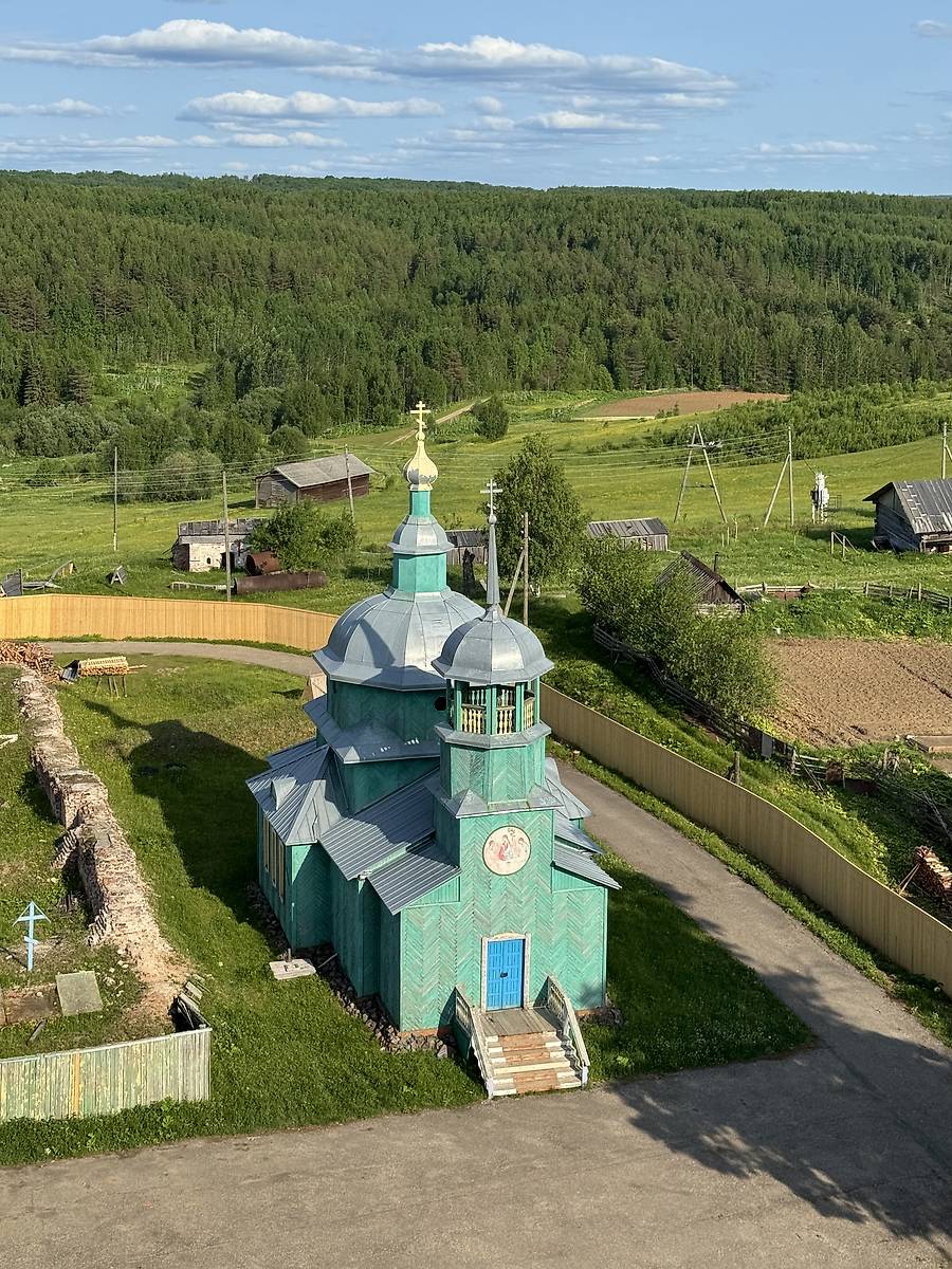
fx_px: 1760
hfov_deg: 30.3
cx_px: 476
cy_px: 634
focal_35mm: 48
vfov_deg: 39.7
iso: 64
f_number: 1.78
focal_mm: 6.76
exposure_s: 1/3817
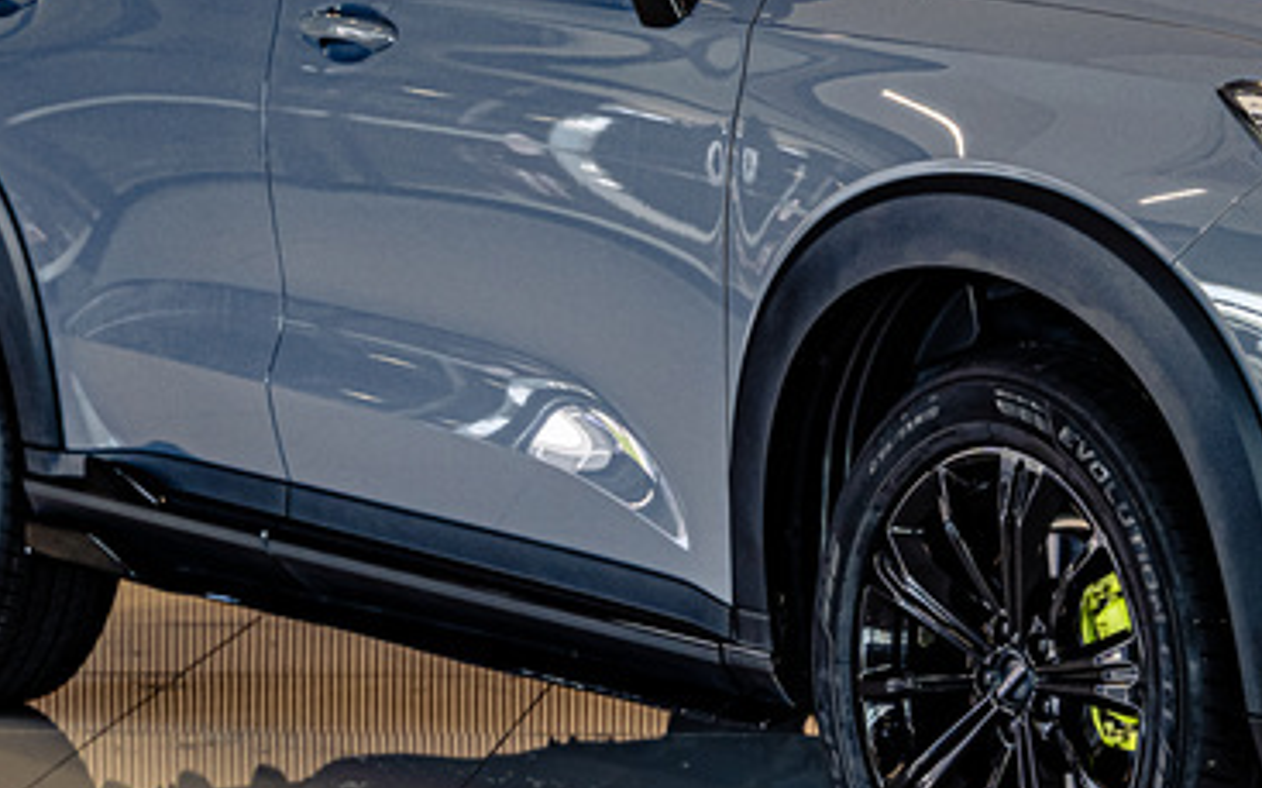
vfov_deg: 9.2
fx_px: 4882
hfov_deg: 14.6
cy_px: -3
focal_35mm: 142
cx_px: 1178
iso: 500
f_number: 5
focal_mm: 50
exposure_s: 1/200
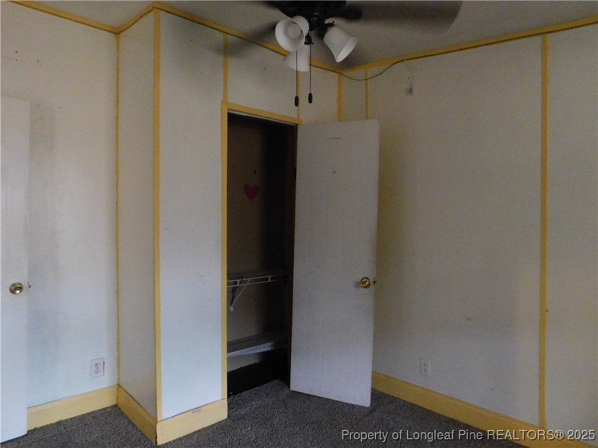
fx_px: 397
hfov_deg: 73.9
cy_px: 224
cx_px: 299
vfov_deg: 58.9
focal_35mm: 23
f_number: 3
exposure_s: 1/10
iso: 800
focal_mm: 4
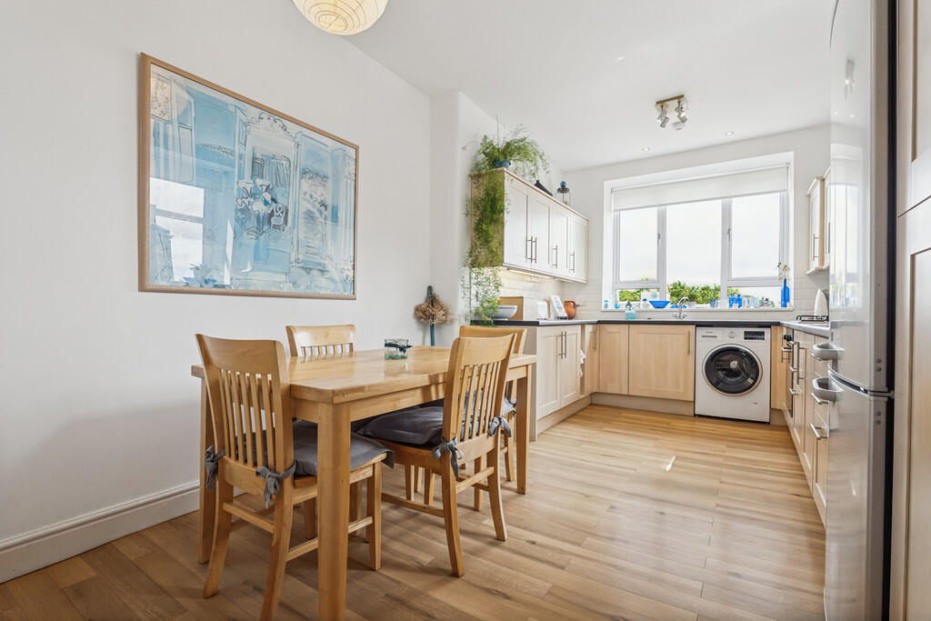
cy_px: 310
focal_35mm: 16
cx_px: 466
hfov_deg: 96.7
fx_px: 414
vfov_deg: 73.8
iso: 1000
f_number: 8
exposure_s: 1/100
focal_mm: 16
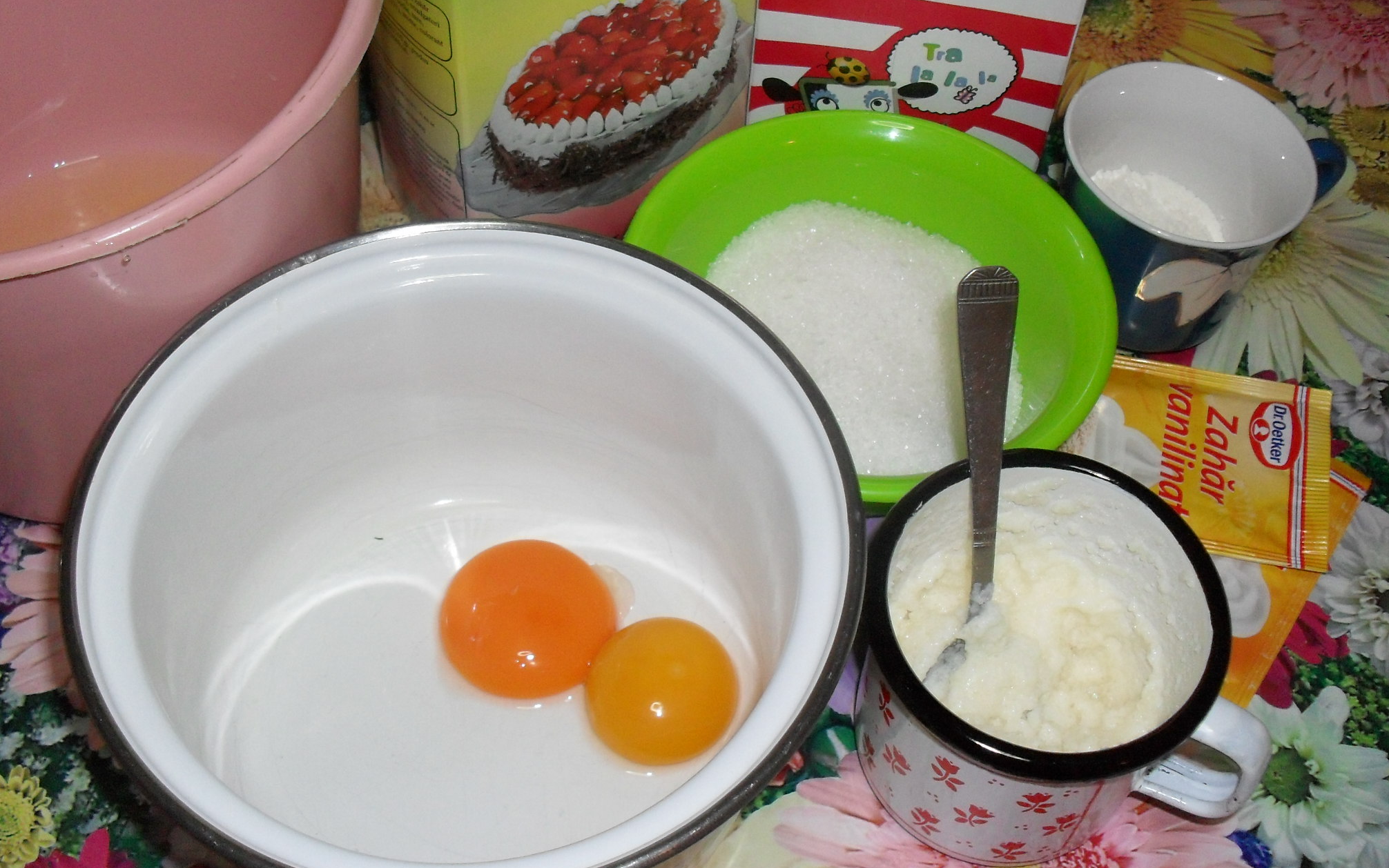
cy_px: 347
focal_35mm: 41
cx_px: 696
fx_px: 1552
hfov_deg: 48.2
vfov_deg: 31.2
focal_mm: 6.3
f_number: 2.8
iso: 200
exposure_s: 1/45
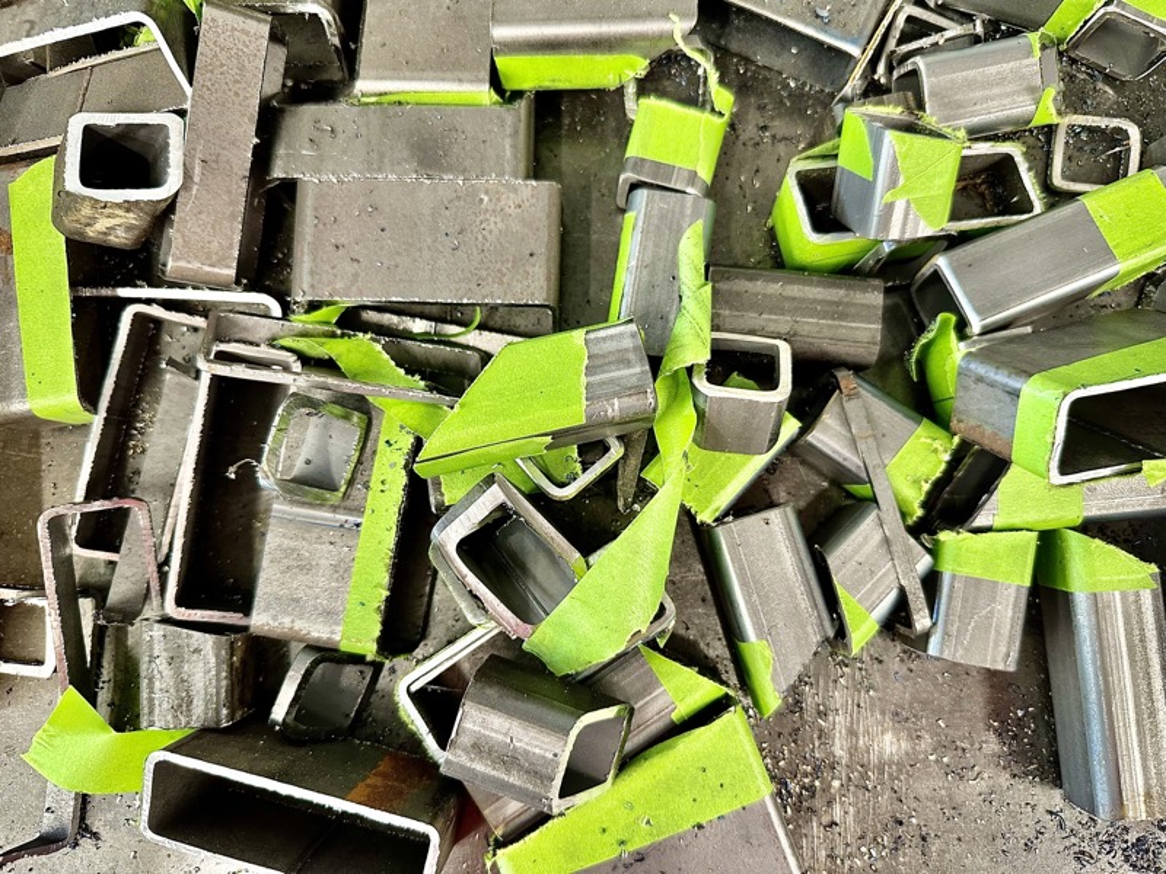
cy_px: 437
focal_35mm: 24
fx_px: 808
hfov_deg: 71.6
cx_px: 583
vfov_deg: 56.8
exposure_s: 1/60
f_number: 1.78
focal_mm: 6.86
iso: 320
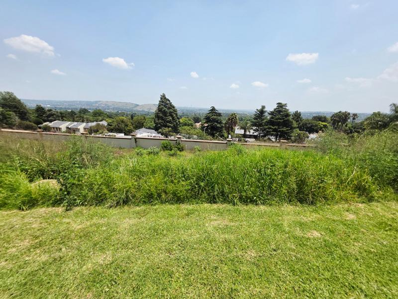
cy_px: 150
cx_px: 199
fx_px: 149
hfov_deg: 106.2
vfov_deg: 89.9
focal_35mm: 13
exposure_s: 1/5000
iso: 40
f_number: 1.9
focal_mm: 2.2
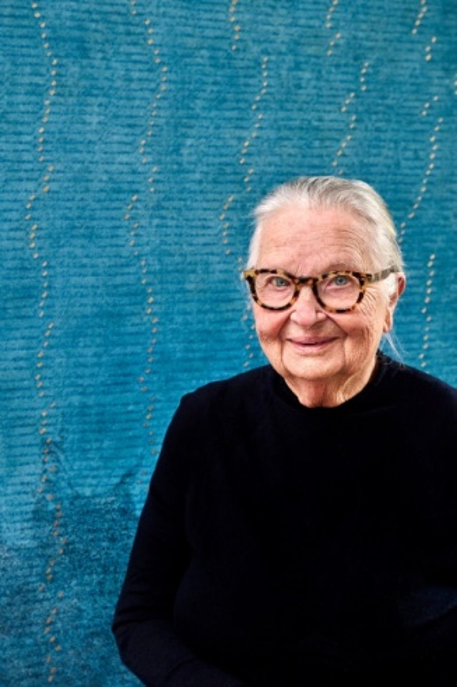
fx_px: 1069
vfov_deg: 35.7
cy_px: 344
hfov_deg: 24.1
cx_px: 228
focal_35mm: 56
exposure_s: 1/60
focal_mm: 56
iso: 400
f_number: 5.6
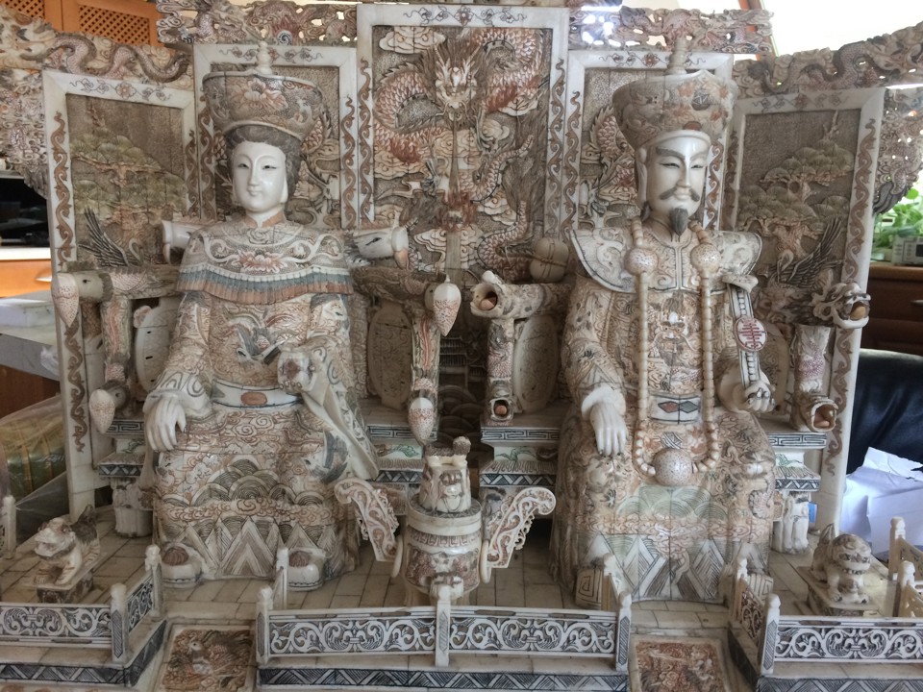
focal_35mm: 29
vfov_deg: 48.2
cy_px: 346
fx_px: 773
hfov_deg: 61.7
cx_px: 462
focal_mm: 4.15
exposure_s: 1/33
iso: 80
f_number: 2.2
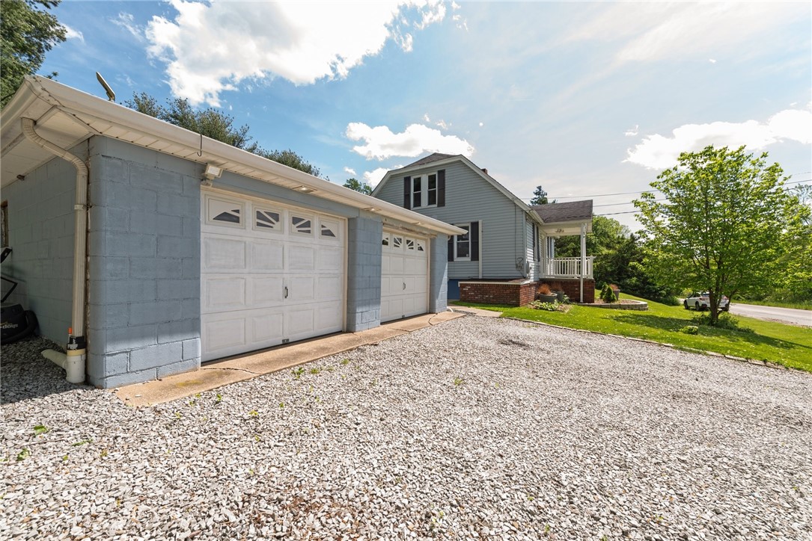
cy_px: 270
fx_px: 316
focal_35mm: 14
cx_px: 406
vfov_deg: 81.2
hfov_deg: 104.2
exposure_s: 1/50
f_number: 11
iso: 50
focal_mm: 14
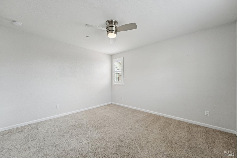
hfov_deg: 104.3
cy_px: 79
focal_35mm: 14
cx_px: 118
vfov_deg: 81.2
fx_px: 92
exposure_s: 1/40
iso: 640
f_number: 8
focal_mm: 14
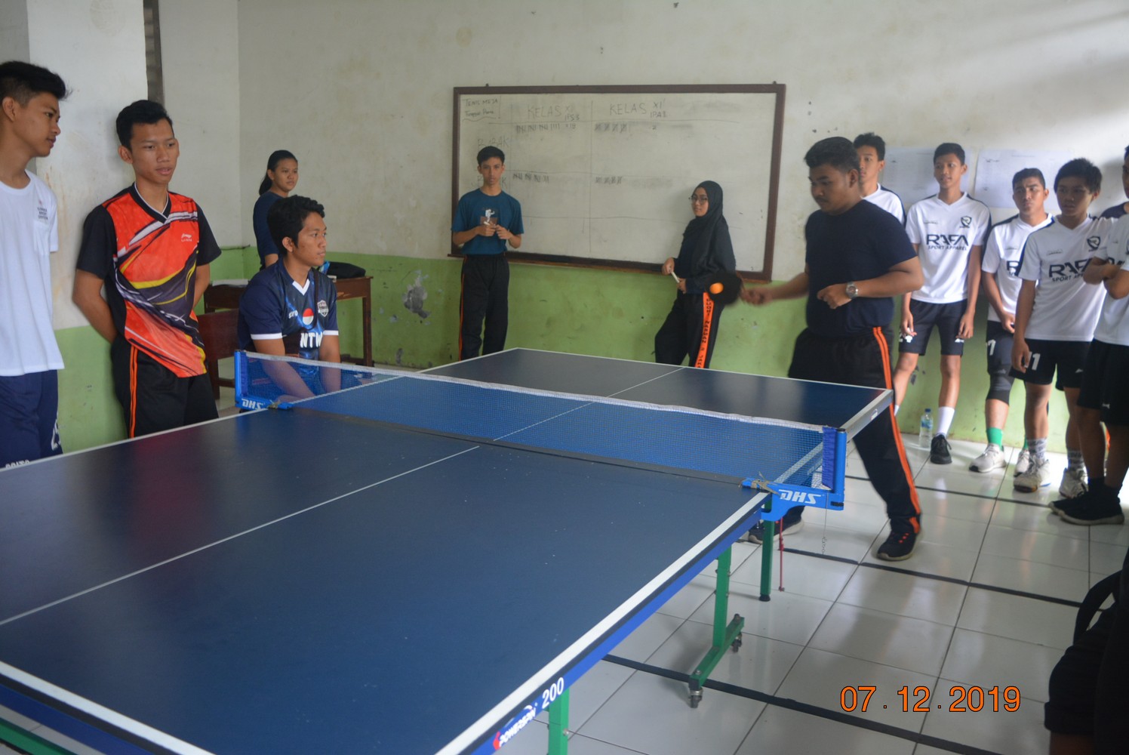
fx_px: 989
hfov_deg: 59.5
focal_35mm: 32
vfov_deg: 41.8
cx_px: 564
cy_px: 378
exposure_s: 1/60
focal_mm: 21
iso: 720
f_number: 4
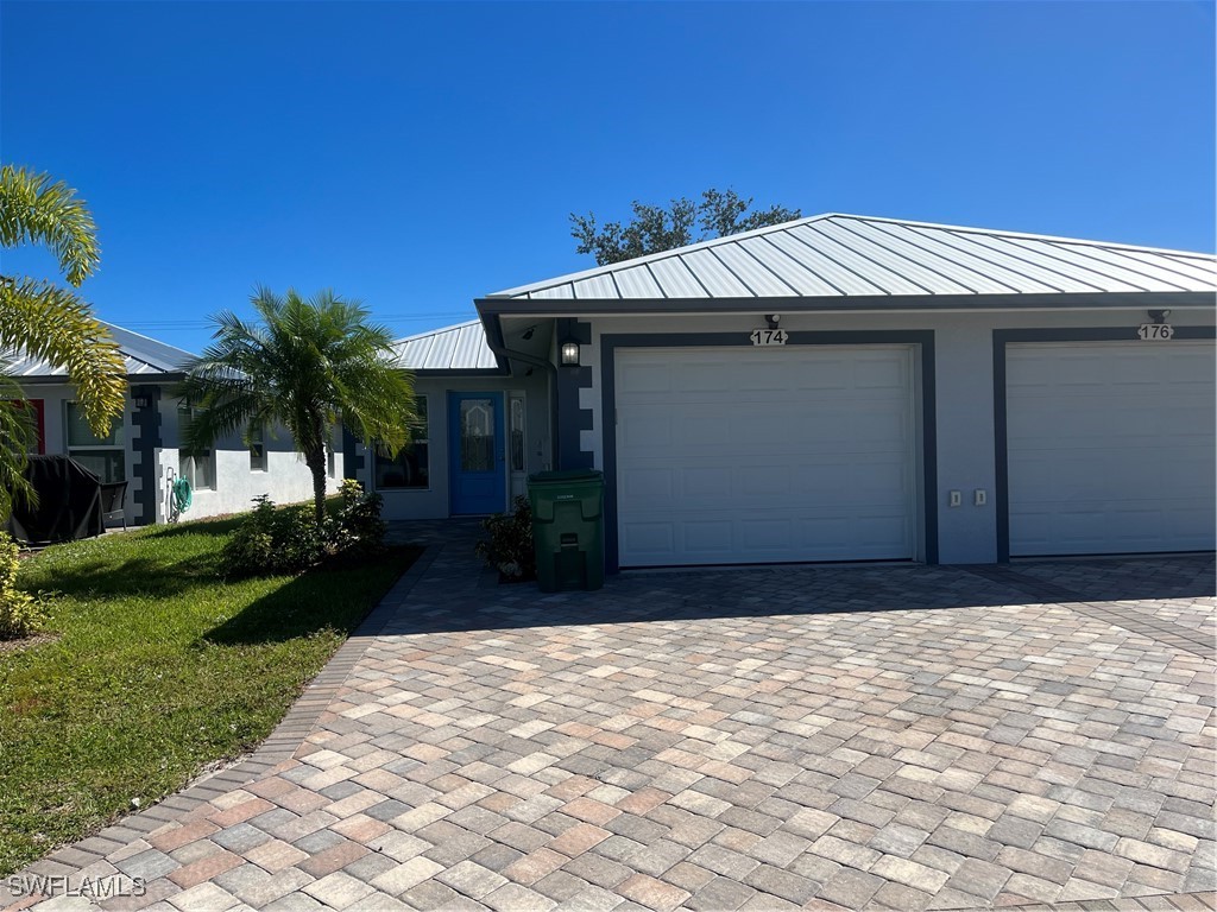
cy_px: 456
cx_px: 608
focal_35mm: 26
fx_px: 914
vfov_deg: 53.1
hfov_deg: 67.3
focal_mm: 5.1
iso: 50
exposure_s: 1/4149
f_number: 1.6
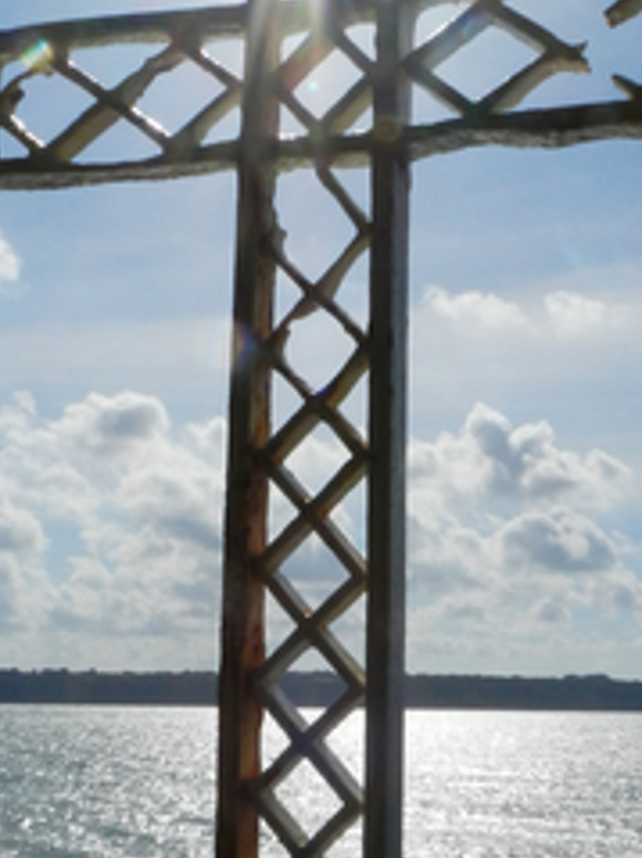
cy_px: 477
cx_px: 319
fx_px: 1337
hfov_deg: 27.0
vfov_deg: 35.5
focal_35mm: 54
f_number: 8
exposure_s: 1/1250
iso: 160
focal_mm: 4
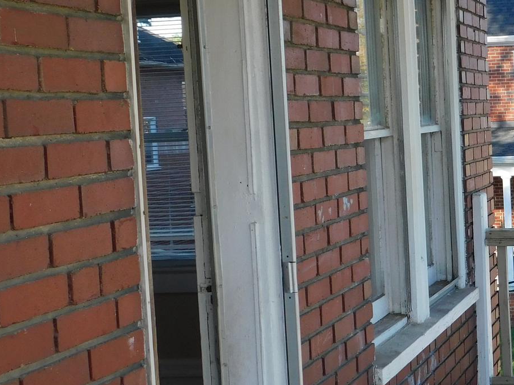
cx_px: 531
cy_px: 171
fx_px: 1203
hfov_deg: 23.0
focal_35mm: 81
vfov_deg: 18.2
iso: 125
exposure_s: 1/250
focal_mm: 6.3
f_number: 3.5
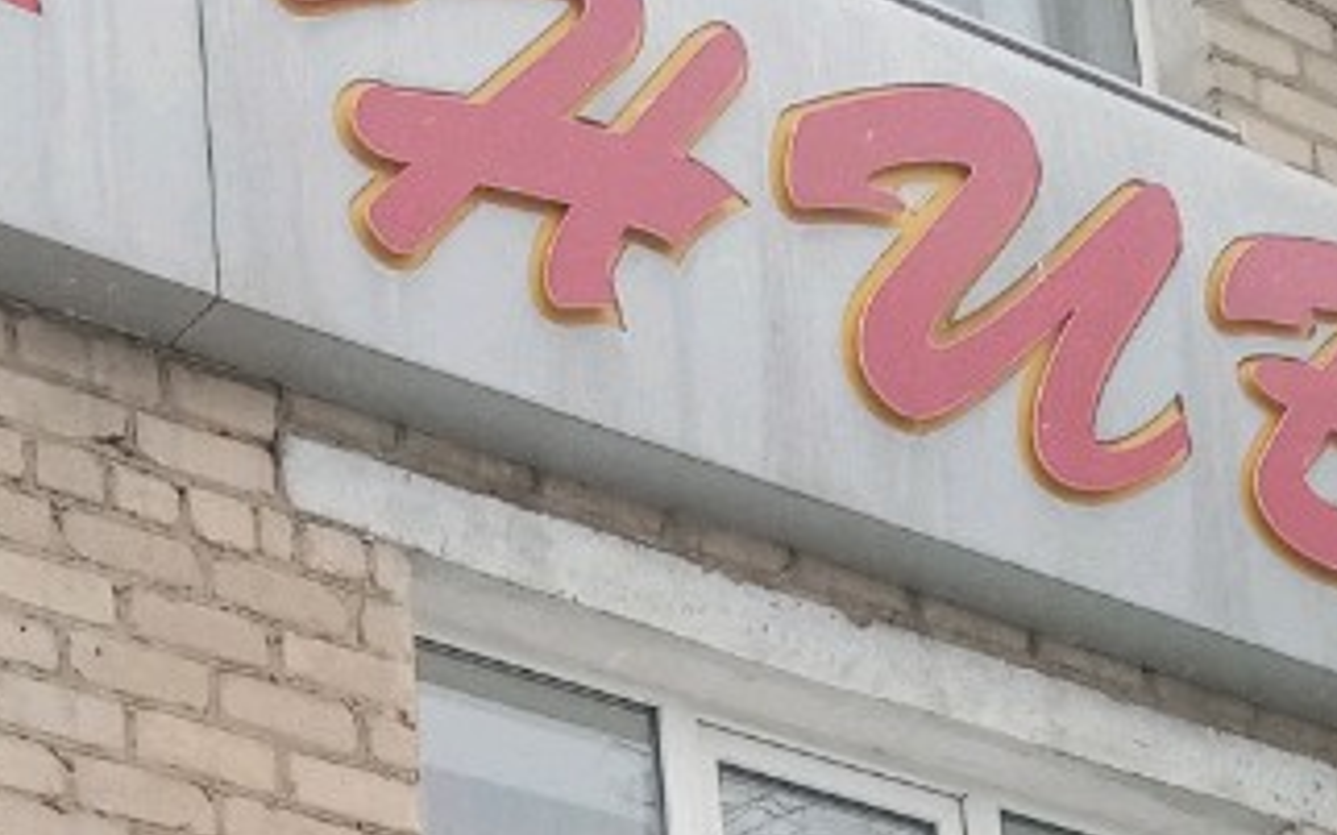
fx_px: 4152
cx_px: 280
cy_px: 1865
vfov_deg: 10.3
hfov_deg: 18.1
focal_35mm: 114
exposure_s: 1/101
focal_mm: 3.62
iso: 141
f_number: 1.8
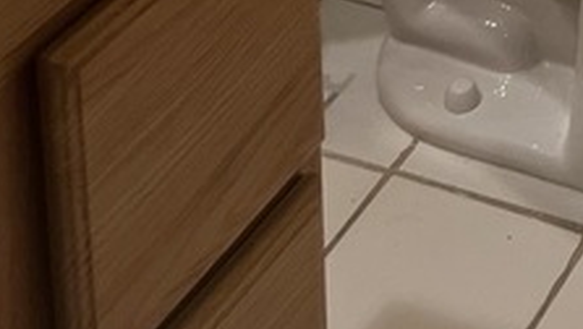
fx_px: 2120
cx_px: 729
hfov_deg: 15.0
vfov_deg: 7.0
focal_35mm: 137
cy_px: -953
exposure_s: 1/120
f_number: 1.5
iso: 100
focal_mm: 5.7
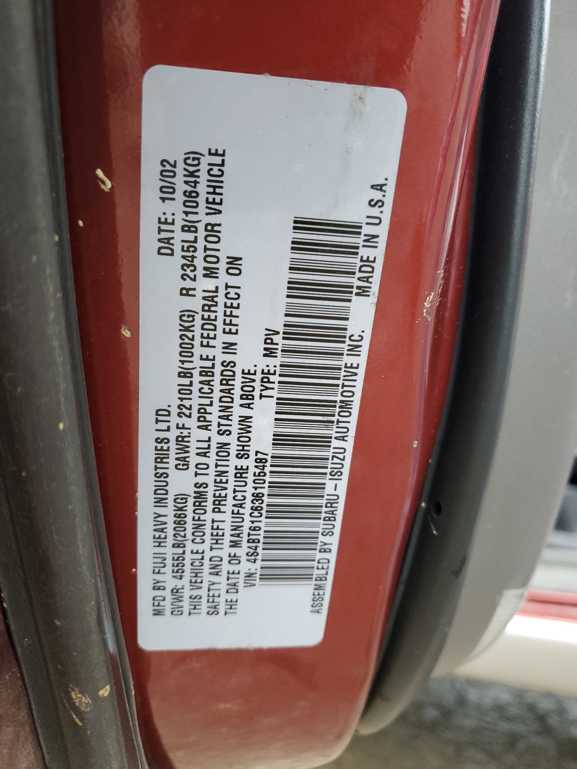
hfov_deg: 53.1
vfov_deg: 67.3
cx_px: 288
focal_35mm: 26
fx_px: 578
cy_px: 384
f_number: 1.5
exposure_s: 1/120
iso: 85
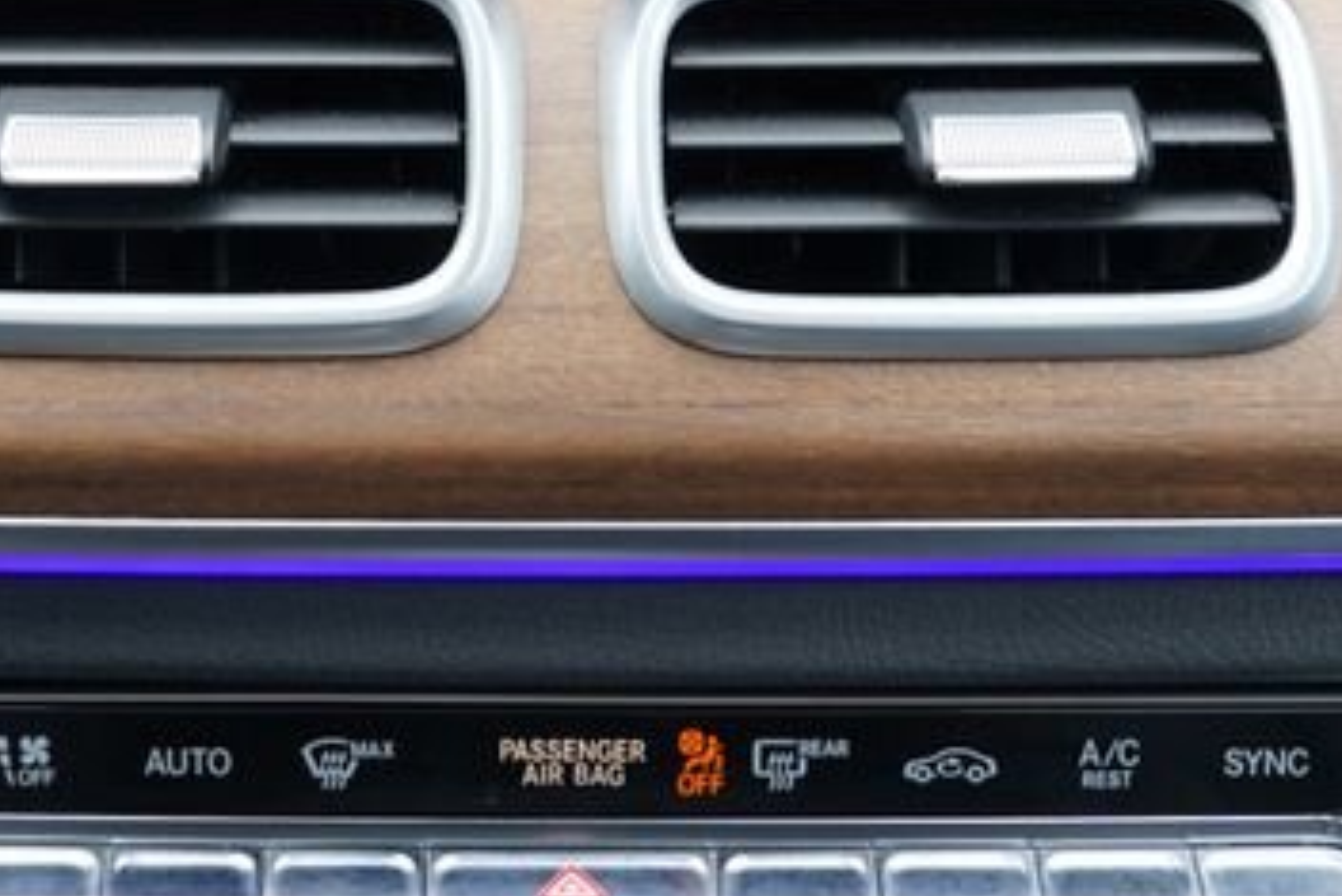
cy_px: -173
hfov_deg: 21.8
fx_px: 3468
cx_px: 442
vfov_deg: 14.3
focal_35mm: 93
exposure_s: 1/160
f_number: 4
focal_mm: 32
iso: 1000
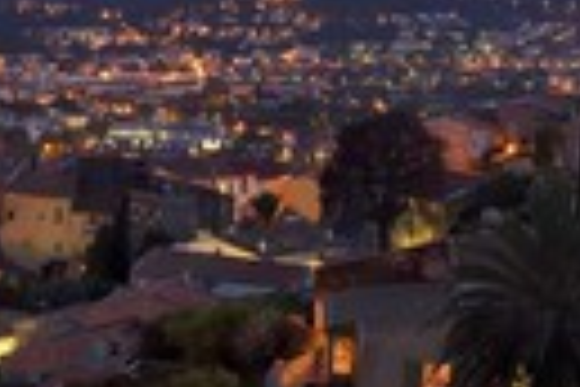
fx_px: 1837
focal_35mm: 114
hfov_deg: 17.6
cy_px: 176
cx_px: 40
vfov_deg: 12.0
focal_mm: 35
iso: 1600
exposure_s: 1/3.33
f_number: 5.6
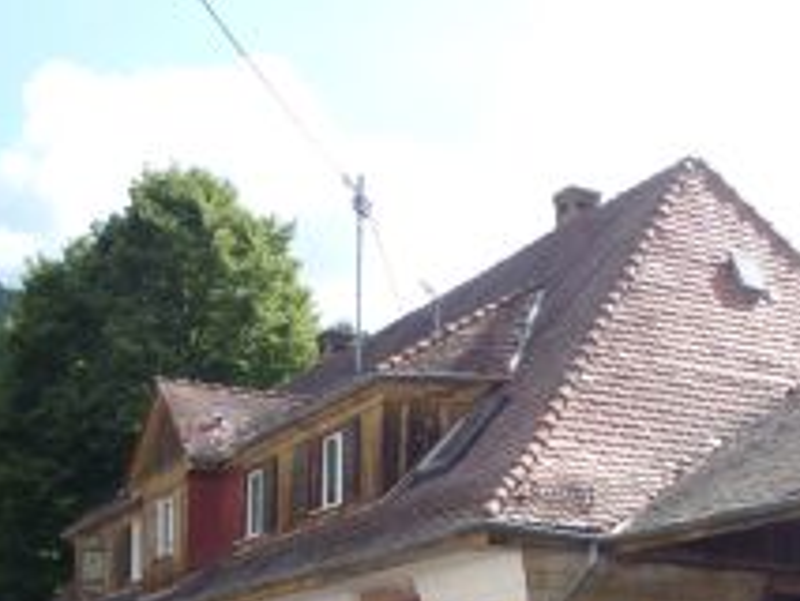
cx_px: 714
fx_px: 1665
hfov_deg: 26.2
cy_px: 669
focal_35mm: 72
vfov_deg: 19.6
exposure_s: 1/320
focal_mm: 5.2
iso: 100
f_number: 4
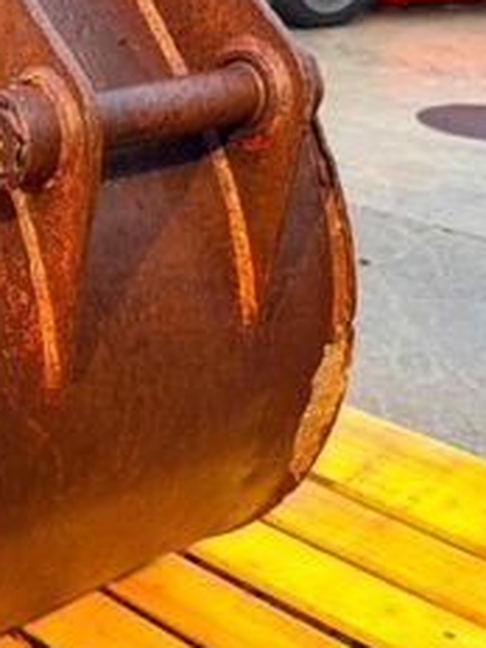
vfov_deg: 31.1
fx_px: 1161
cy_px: 257
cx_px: -50
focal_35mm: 62
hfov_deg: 22.3
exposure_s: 1/50
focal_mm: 6.76
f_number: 1.78
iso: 400
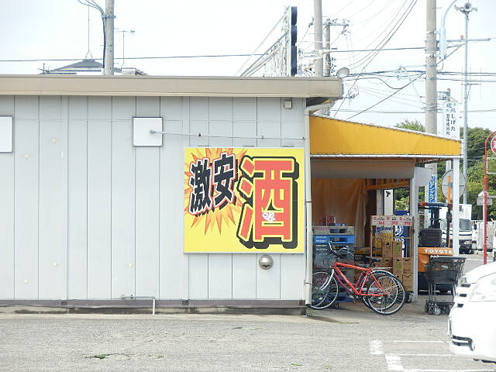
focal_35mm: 166
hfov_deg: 11.9
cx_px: 248
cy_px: 186
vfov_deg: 8.9
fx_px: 2379
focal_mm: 29.4
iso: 80
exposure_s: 1/160
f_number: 5.9
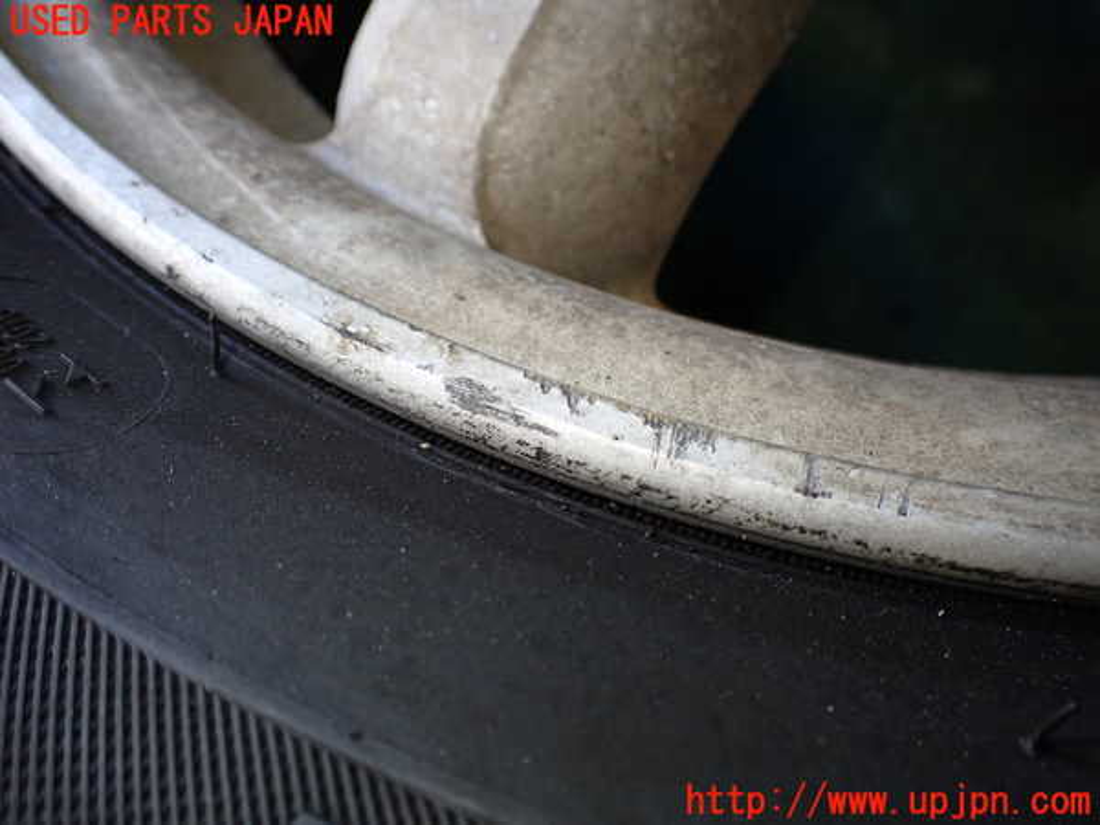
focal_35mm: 30
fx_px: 953
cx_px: 550
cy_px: 412
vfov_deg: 46.8
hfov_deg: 60.0
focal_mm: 5.4
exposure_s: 1/125
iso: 250
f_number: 2.3
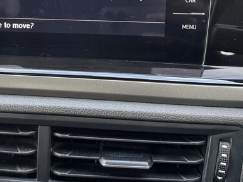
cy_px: 11
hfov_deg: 37.9
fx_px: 351
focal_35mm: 50
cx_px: 89
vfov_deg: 27.8
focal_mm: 6.76
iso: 320
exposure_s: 1/60
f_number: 1.78
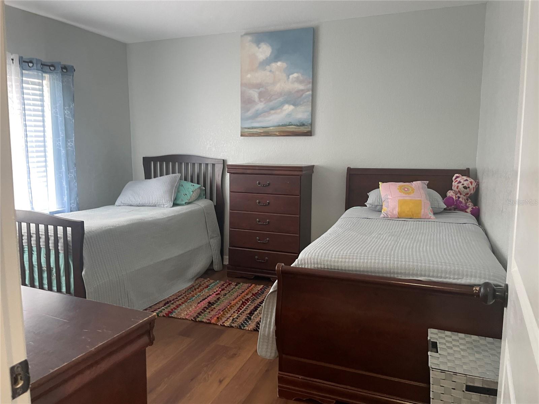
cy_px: 202
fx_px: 405
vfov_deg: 53.1
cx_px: 270
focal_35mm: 26
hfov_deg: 67.3
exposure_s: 1/60
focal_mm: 4.2
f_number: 1.6
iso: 250
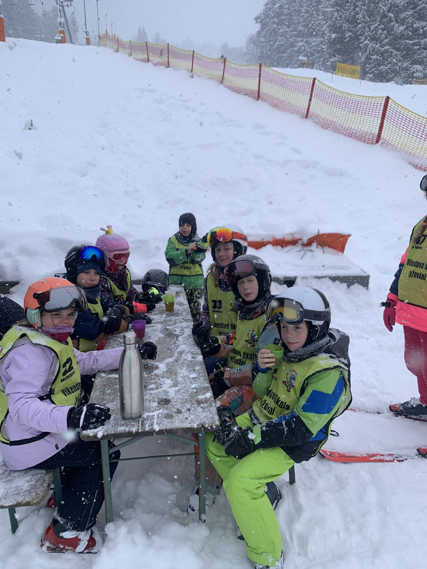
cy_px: 284
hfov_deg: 53.1
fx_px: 428
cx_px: 214
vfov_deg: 67.3
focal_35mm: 26
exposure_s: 1/727
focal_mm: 4.25
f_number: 1.8
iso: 25
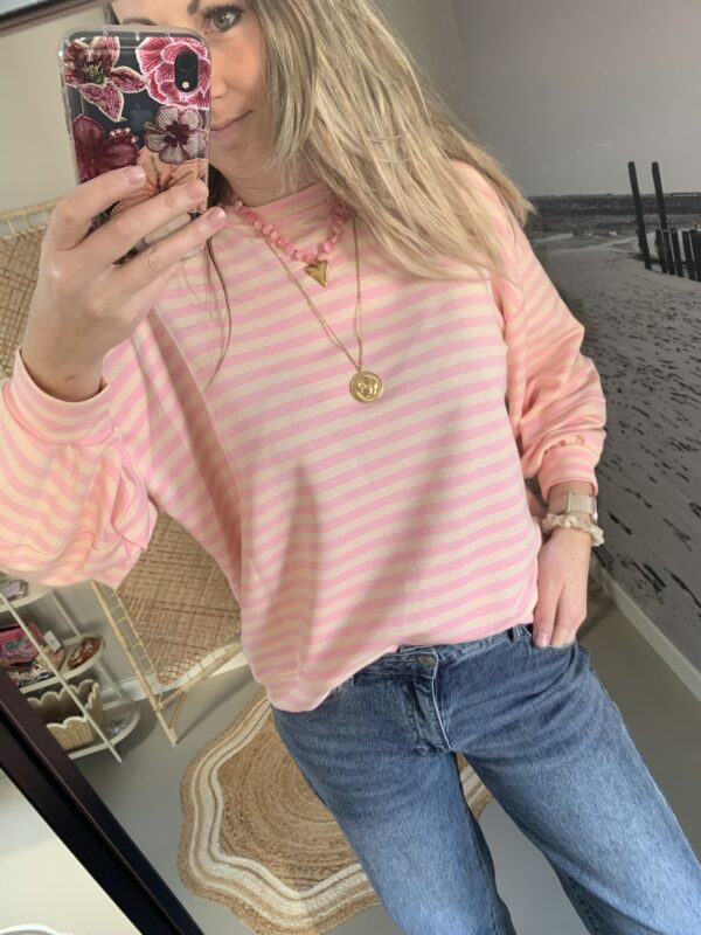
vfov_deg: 67.3
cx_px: 350
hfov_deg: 53.1
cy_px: 468
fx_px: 702
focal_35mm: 26
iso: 200
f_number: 1.8
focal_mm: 4.25
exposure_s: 1/60
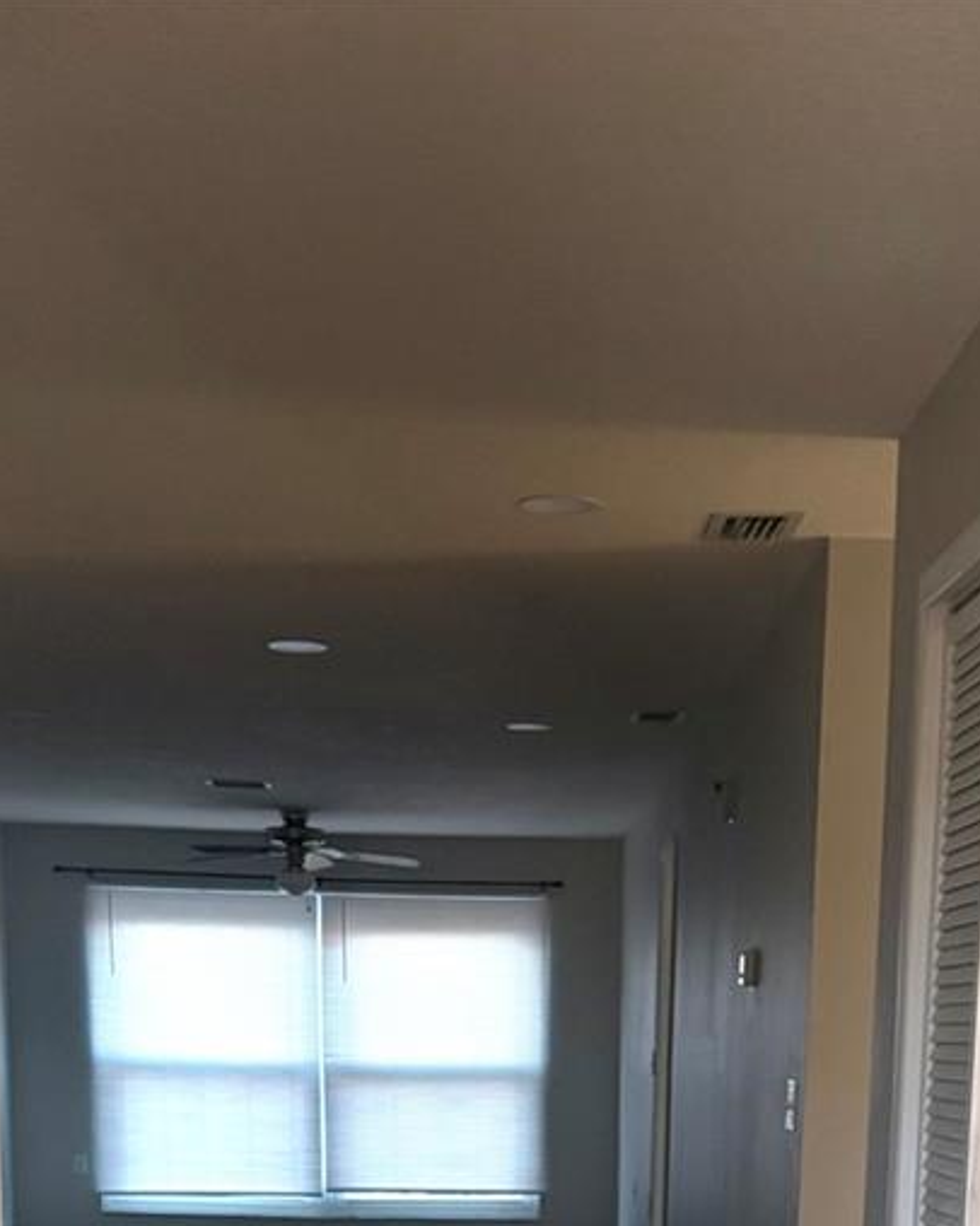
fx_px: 2177
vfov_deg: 27.9
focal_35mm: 60
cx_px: 654
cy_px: 1441
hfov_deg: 25.2
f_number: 1.6
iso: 200
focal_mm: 5.96
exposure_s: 1/60
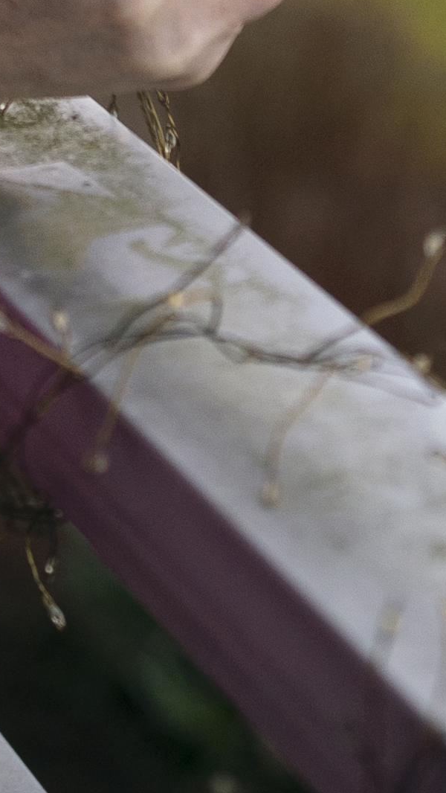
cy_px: -896
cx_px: -391
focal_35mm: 241
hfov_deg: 5.0
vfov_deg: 8.4
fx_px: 5064
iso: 320
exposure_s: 1/2500
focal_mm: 35
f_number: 2.5
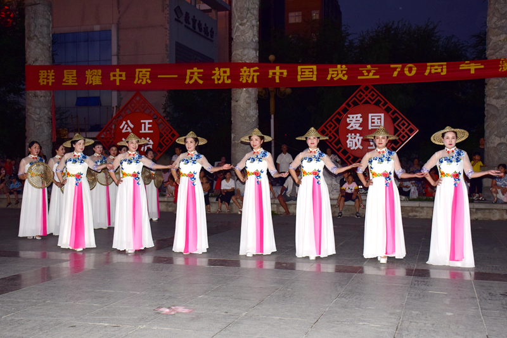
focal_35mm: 40
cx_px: 254
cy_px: 169
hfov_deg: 47.9
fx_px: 570
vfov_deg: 33.0
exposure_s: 1/160
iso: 800
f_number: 5.6
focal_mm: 27
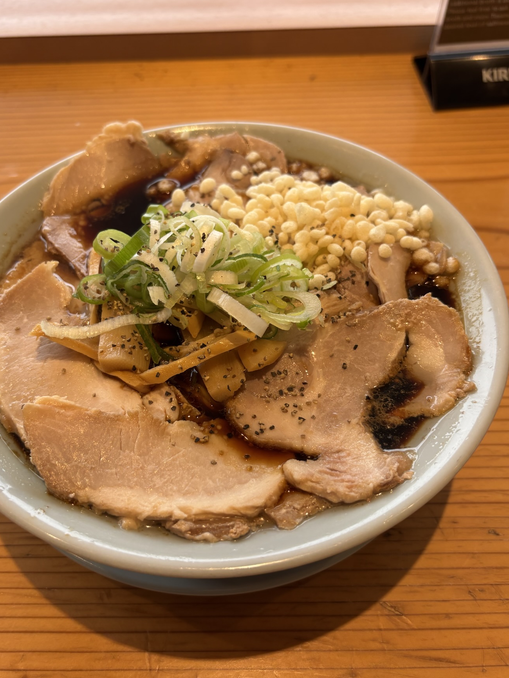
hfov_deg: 46.8
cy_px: 331
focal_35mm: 30
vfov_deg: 60.0
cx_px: 234
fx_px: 588
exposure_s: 1/121
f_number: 1.6
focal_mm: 5.96
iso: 40
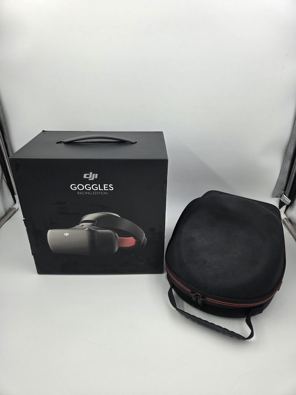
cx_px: 148
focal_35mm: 23
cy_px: 198
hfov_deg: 58.9
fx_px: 262
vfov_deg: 73.9
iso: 40
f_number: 1.8
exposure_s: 1/180
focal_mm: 5.4
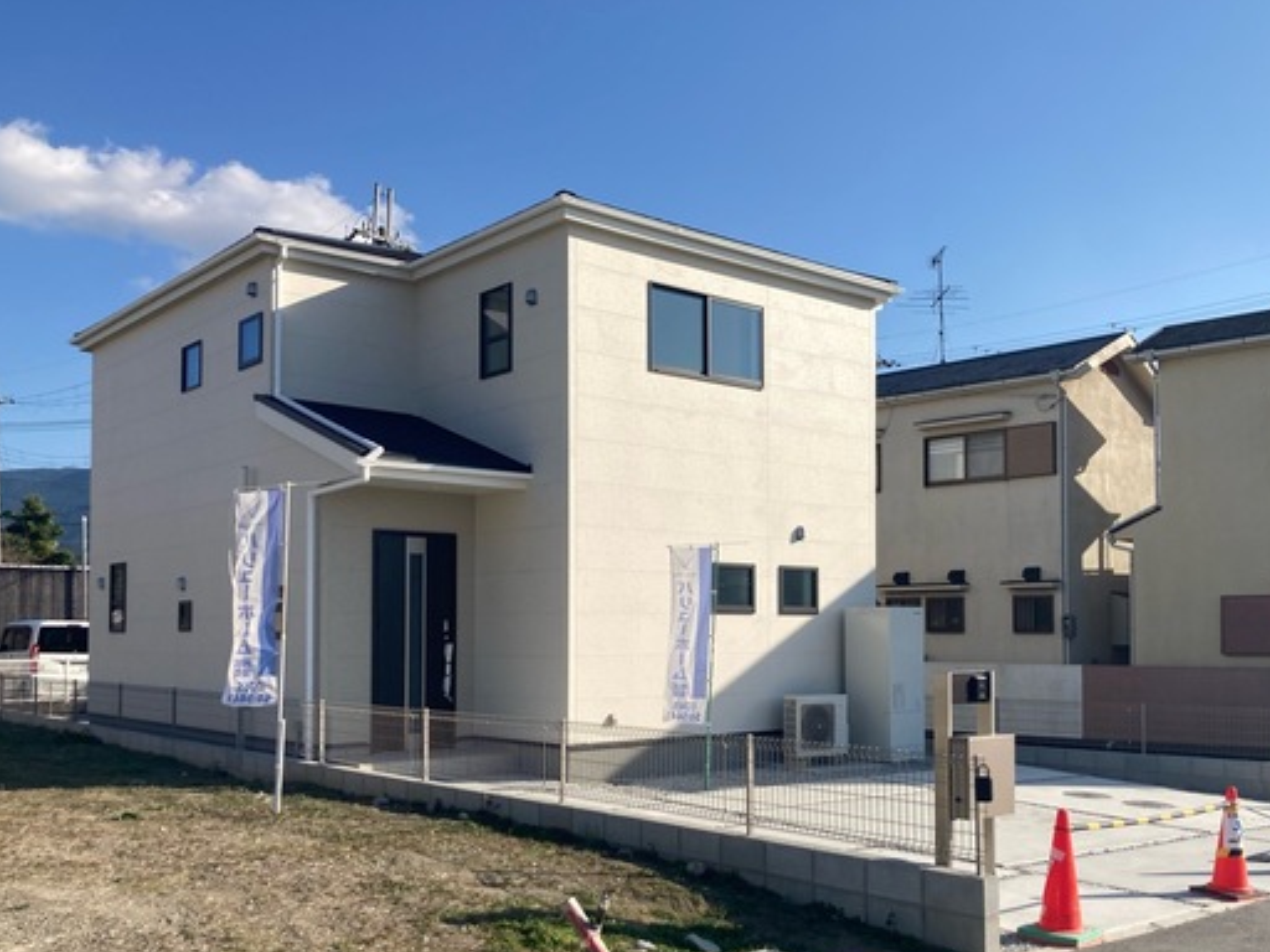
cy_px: 585
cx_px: 744
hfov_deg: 52.4
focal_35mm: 35
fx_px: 1284
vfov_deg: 40.5
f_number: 1.8
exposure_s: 1/2288
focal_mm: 3.99
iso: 20
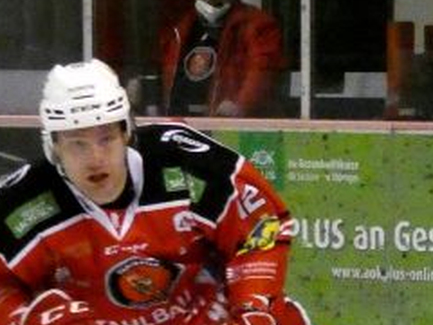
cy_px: 385
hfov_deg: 3.1
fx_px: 7918
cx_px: 588
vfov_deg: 2.3
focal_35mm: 633
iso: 3200
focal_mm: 36.8
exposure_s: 1/200
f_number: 5.5
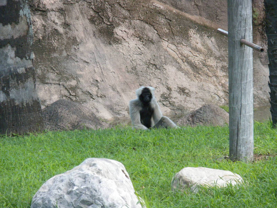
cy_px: 104
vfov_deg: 6.2
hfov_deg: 8.3
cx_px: 138
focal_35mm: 238
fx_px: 1904
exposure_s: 1/500
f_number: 5.2
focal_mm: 42.1
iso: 342
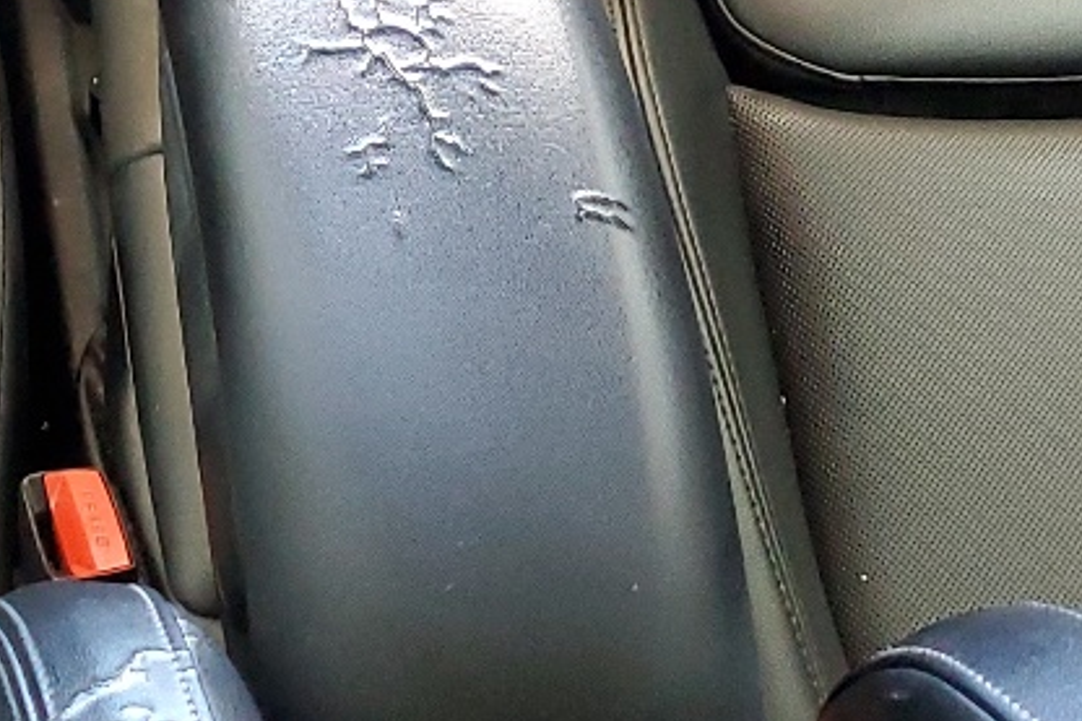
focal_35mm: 104
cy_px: -305
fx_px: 3124
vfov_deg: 12.6
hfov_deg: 18.8
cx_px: -159
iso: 288
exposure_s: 1/24
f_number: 1.5
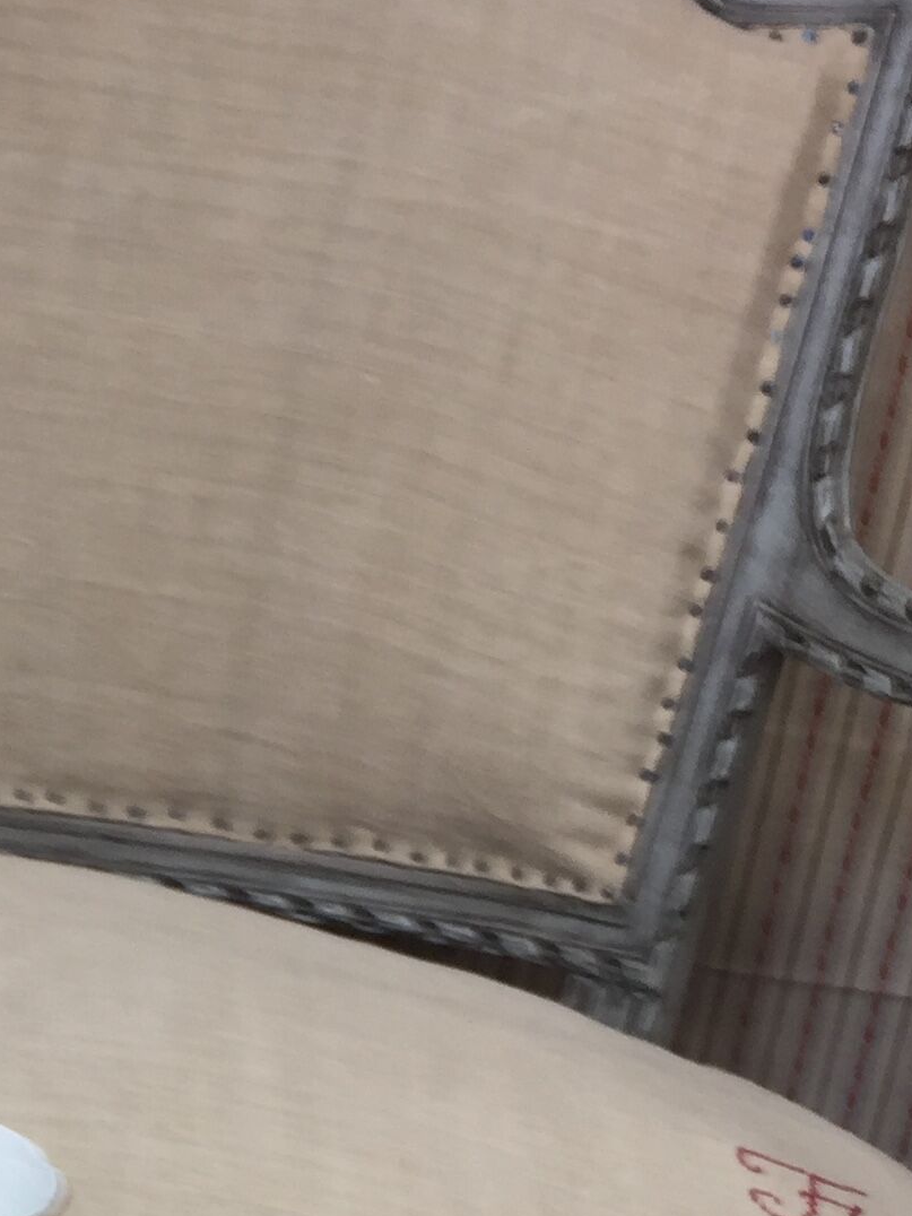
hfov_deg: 16.3
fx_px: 3091
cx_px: -70
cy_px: 1493
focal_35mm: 88
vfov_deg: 20.7
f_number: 2.2
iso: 32
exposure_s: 1/50
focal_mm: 4.15
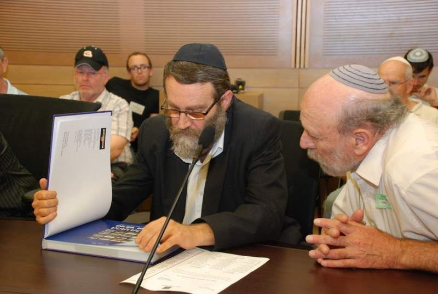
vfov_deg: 25.9
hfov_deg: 37.8
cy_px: 147
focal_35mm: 52
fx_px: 640
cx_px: 219
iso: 800
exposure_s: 1/40
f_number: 4.5
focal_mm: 35
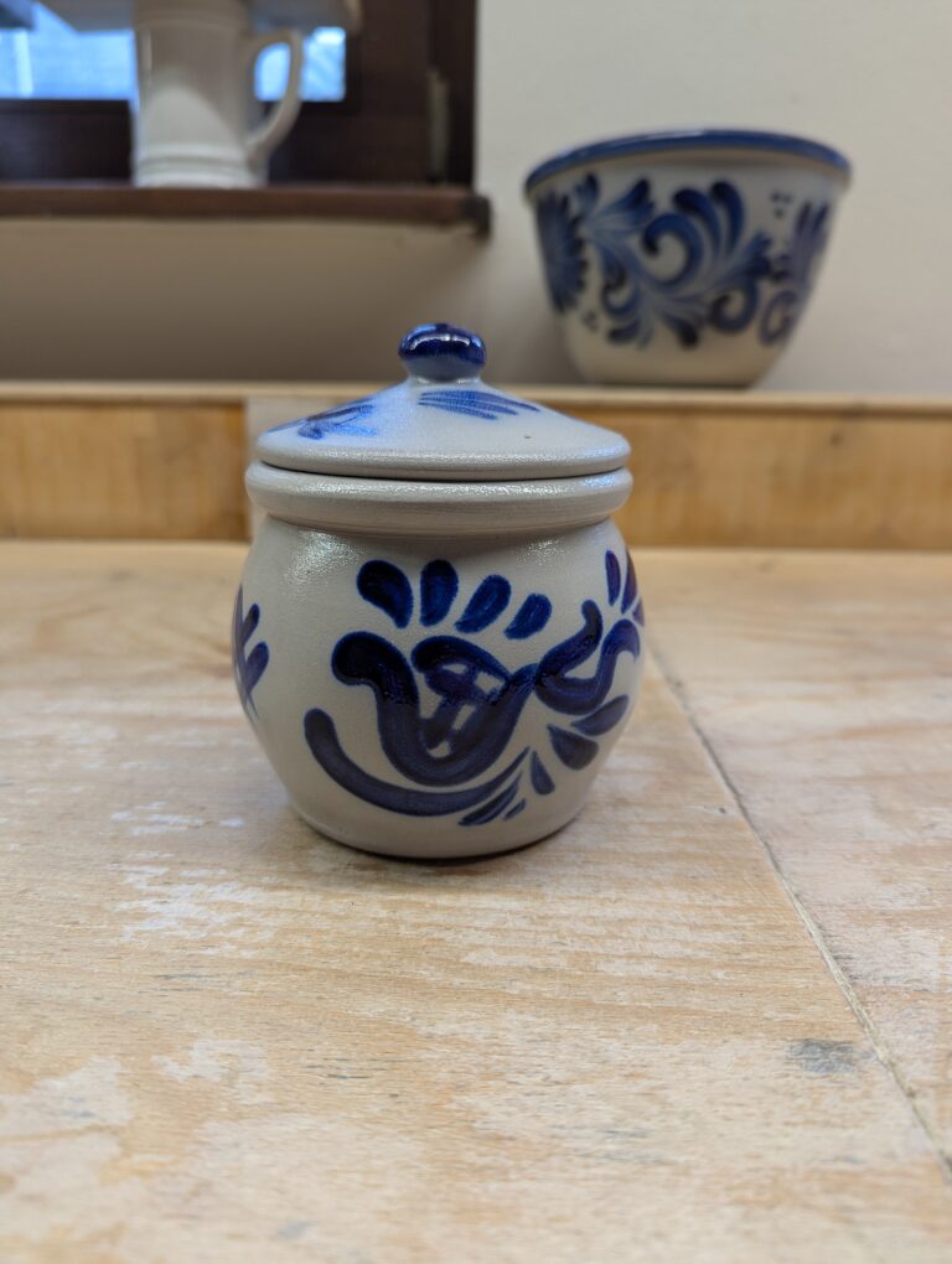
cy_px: 632
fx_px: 878
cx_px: 476
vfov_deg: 71.5
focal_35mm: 24
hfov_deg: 56.9
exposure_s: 1/25
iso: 72
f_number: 1.85
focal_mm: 6.81
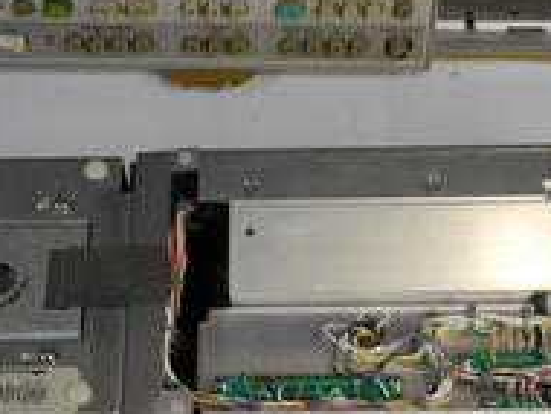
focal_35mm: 80
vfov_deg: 18.4
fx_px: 1275
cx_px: 287
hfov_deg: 24.4
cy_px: 255
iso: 400
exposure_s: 1/6
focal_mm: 19
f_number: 13
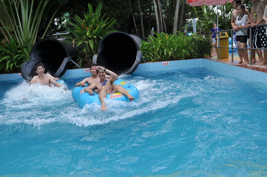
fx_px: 267
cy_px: 88
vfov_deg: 36.8
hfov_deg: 53.2
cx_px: 134
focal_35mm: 36
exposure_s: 1/125
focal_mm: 24
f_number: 10
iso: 200
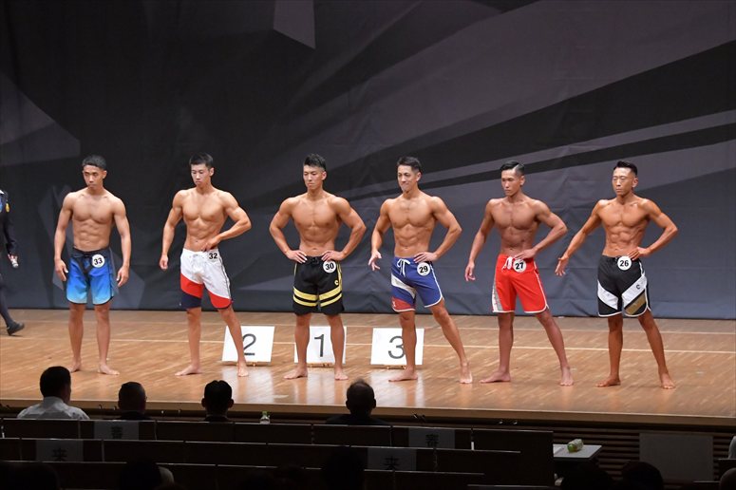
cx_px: 368
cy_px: 245
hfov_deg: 15.2
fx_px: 2759
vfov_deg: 10.2
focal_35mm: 135
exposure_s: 1/400
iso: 8000
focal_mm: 90
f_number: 5.6
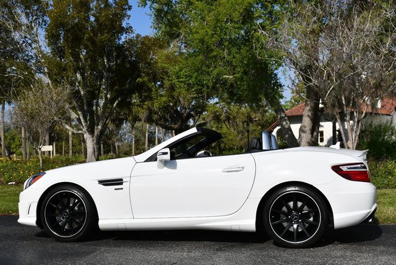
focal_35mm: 48
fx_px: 528
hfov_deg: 41.1
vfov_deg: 28.1
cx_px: 198
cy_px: 132
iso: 100
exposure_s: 1/320
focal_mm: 24
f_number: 9
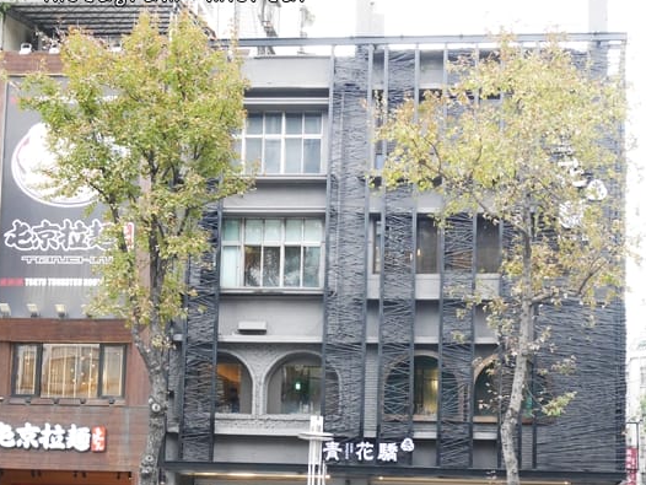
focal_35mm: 81
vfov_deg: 18.2
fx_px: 1512
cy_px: 289
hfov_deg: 24.1
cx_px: 302
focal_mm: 32
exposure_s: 1/80
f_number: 5.6
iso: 1600
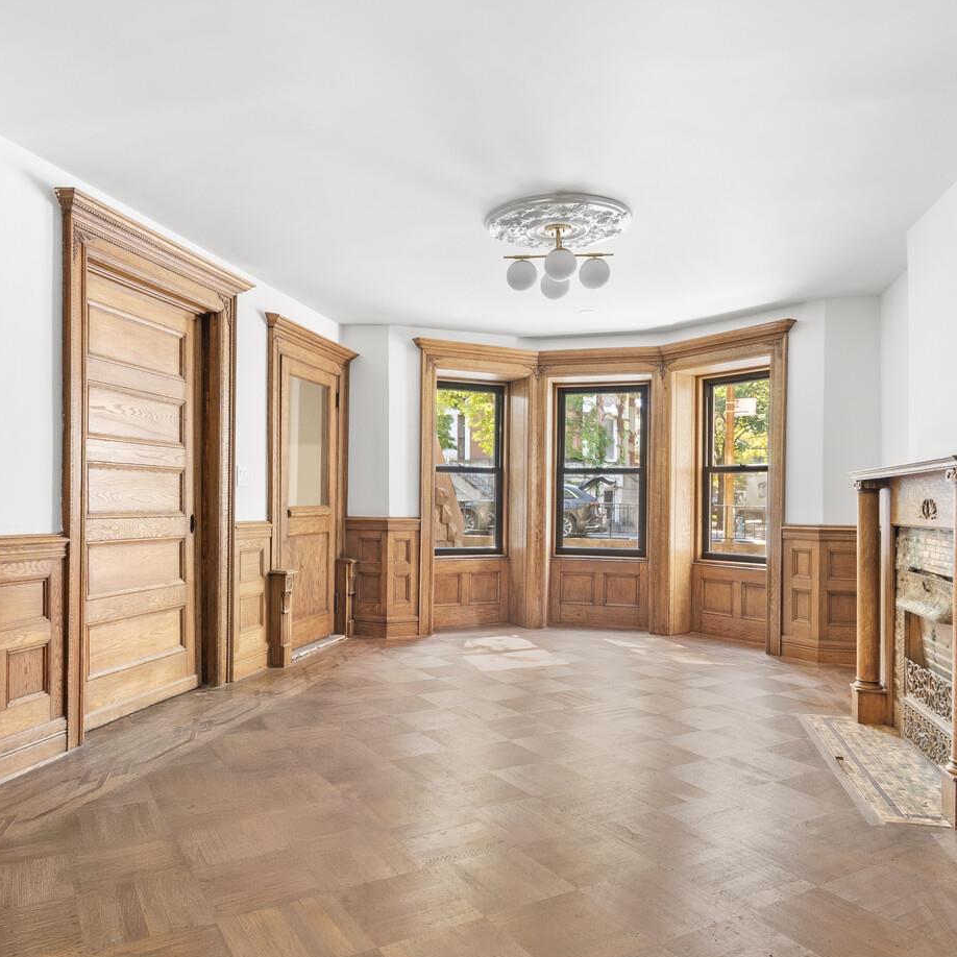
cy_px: 501
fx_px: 782
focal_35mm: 25
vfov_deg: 62.9
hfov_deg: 62.8
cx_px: 438
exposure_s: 3
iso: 400
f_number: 11
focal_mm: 12
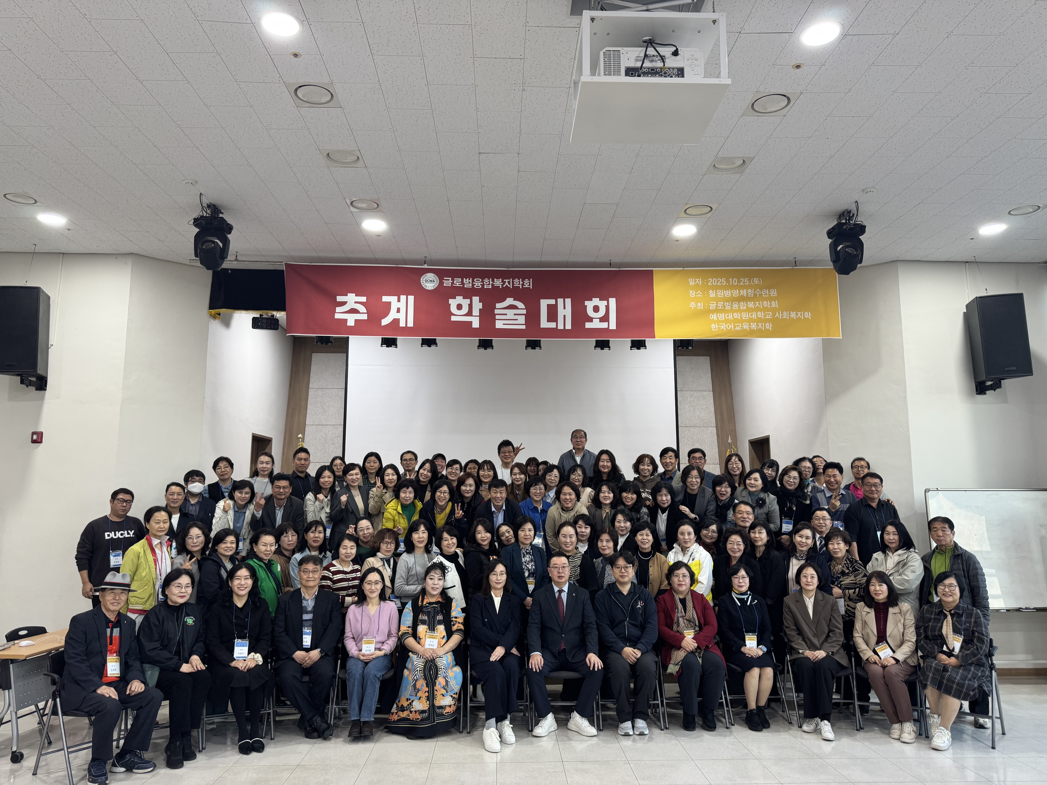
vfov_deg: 56.8
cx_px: 524
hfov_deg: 71.6
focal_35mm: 24
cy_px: 392
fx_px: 726
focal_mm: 6.76
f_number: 1.78
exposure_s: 1/60
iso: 125
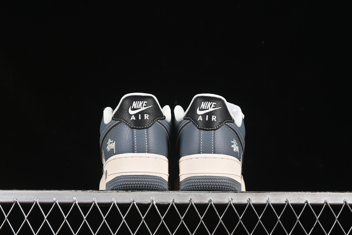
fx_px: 733
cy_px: 118
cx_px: 176
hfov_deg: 27.0
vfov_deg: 18.2
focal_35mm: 75
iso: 160
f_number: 7.1
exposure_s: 1/80
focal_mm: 50
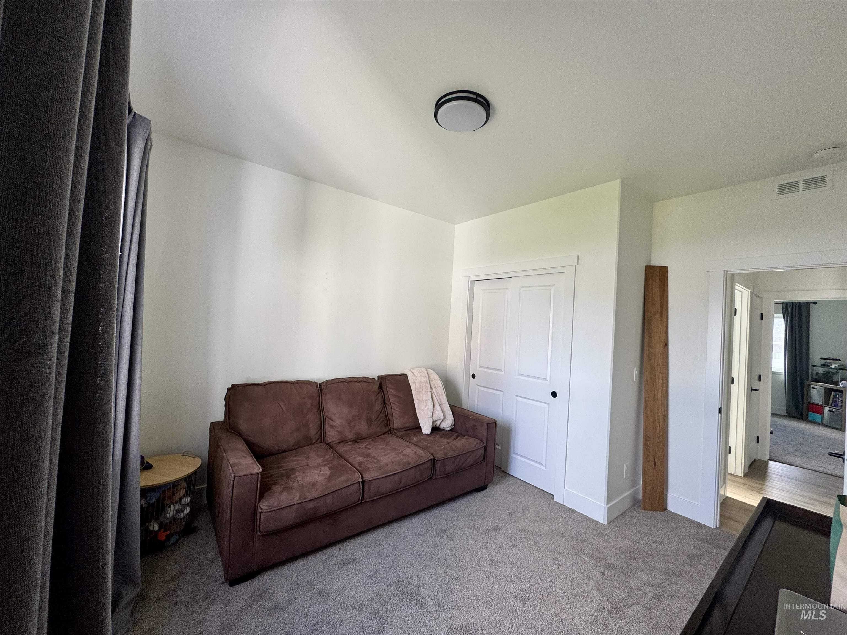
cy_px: 318
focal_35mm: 14
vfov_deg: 85.7
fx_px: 343
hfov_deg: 102.1
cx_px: 424
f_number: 2.2
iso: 80
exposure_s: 1/99
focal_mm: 2.22
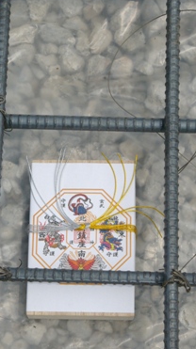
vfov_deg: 22.5
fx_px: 880
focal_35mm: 95
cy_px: 195
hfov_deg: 12.7
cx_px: 81
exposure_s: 1/1000
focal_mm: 50
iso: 800
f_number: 16
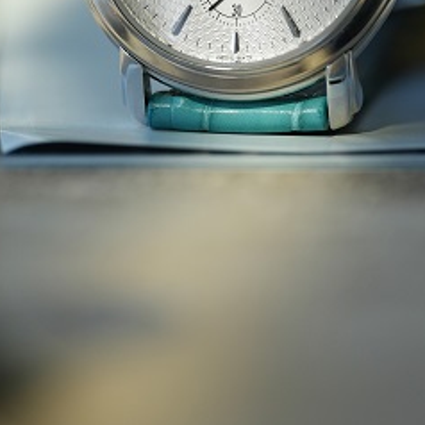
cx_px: 255
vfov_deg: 6.6
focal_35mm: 263
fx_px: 3653
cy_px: -56
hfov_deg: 6.7
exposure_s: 1/250
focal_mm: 105
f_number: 2.8
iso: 320
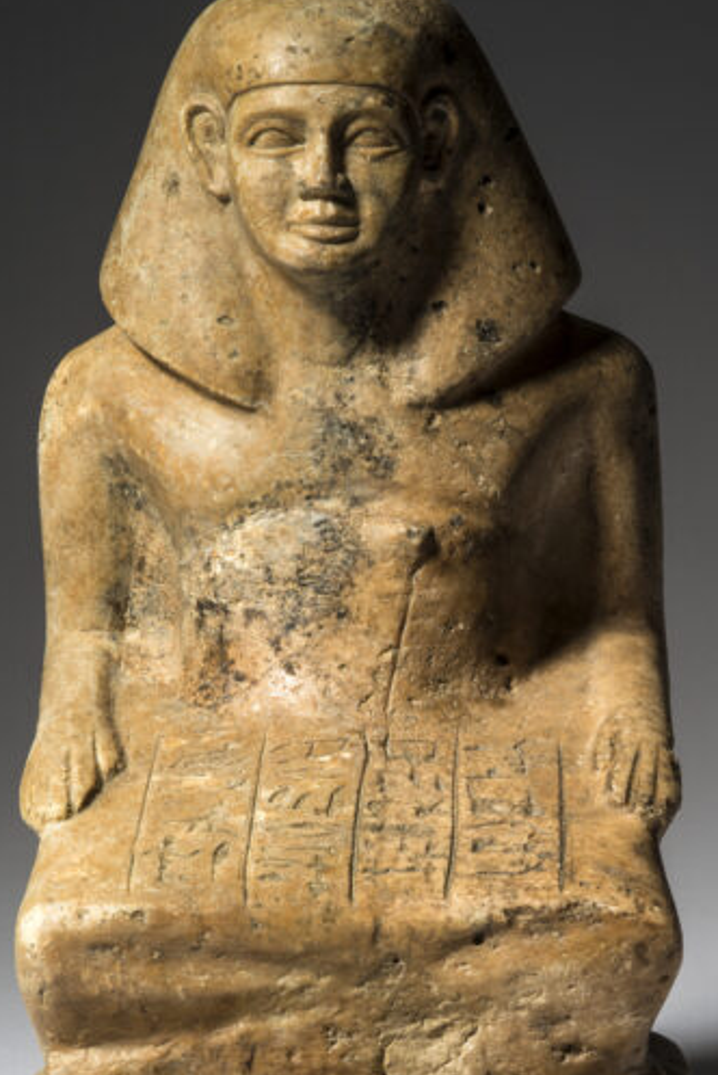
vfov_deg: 12.0
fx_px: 5108
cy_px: 674
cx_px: 385
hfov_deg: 8.0
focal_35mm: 171
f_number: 22
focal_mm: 105
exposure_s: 1/160
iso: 100
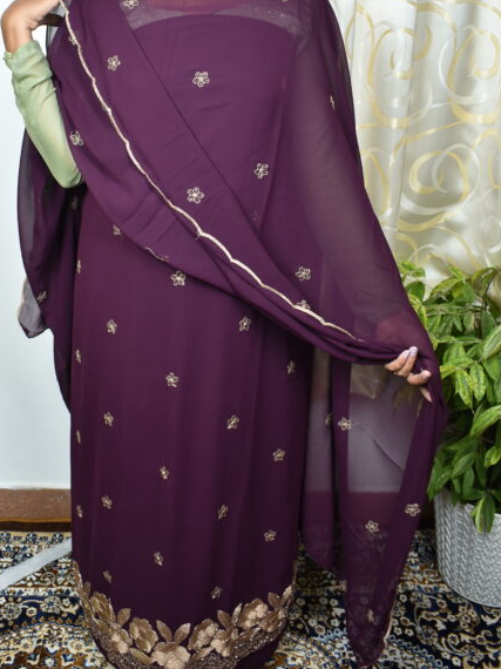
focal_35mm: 41
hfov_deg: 34.6
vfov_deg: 44.8
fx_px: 792
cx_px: 151
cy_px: 198
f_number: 3.5
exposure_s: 1/40
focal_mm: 18
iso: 200
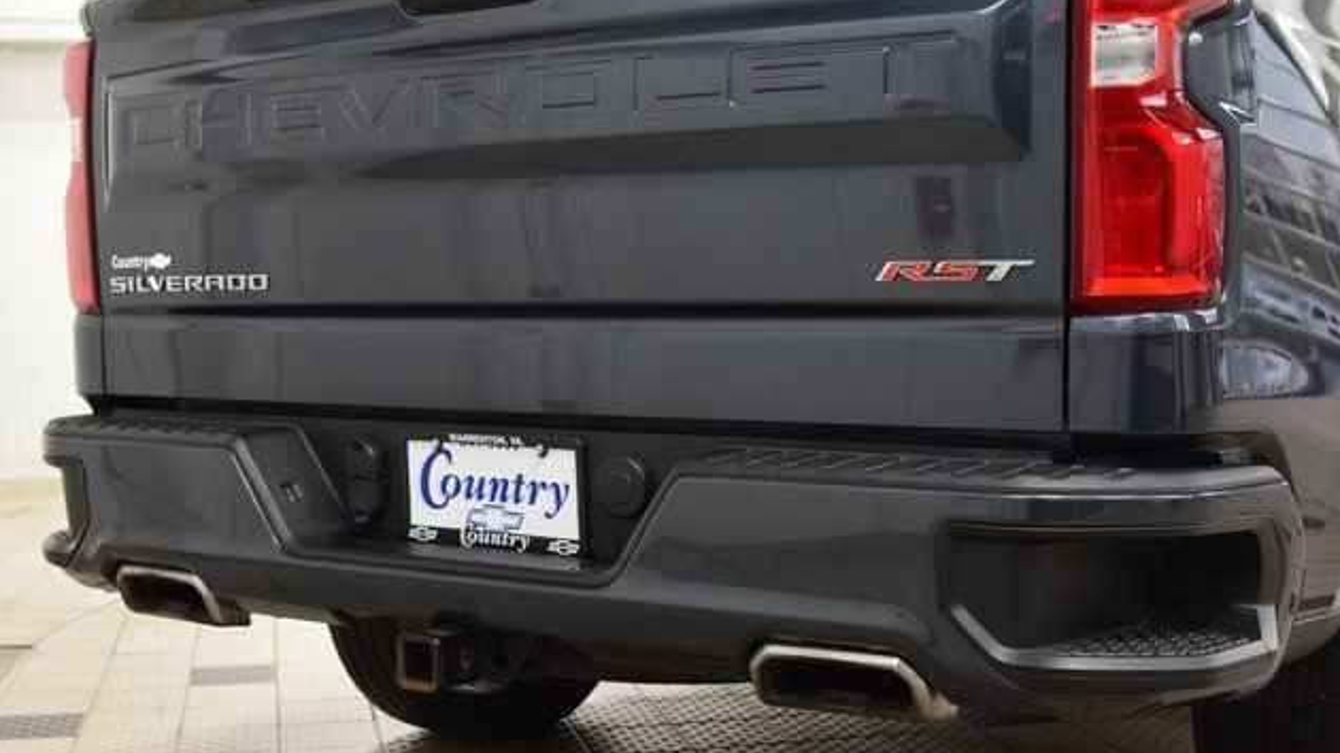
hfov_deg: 41.7
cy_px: 378
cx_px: 679
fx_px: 1760
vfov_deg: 24.2
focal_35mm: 50
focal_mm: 31
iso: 1600
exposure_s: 1/60
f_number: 4
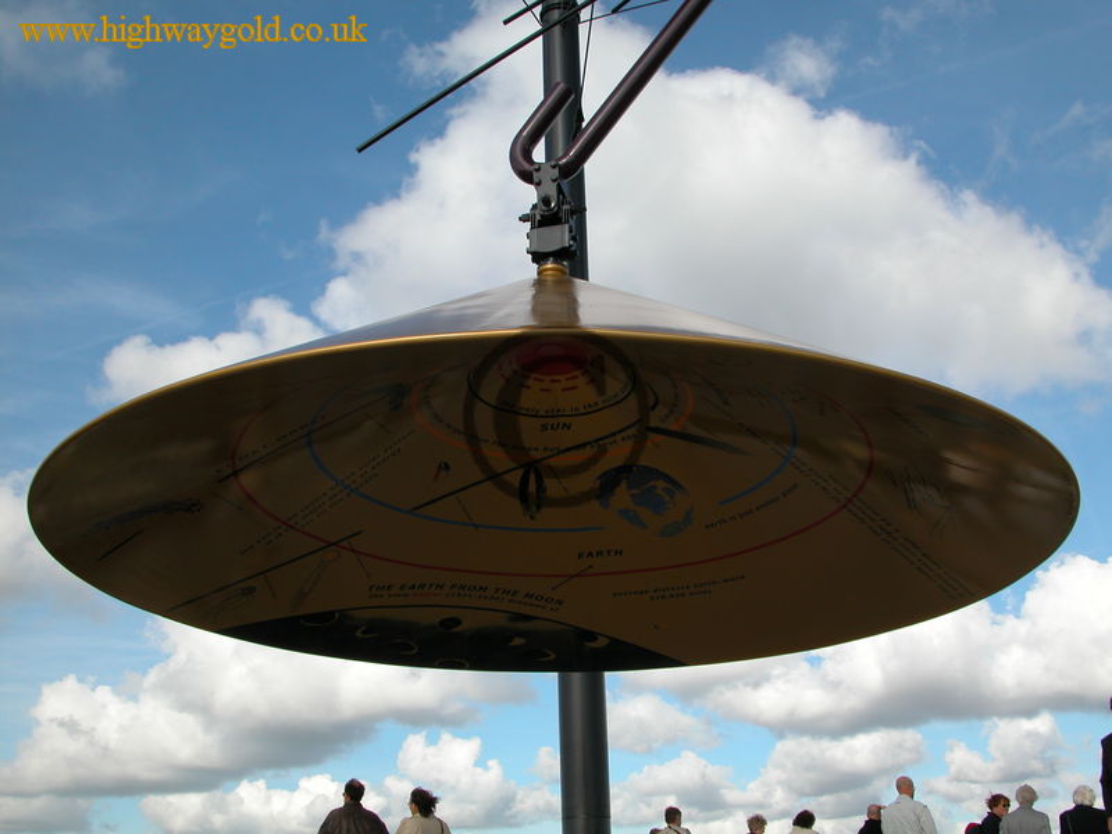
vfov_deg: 41.8
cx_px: 556
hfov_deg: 54.0
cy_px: 417
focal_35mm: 34
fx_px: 1092
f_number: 7.1
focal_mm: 8.9
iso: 100
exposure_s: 1/286
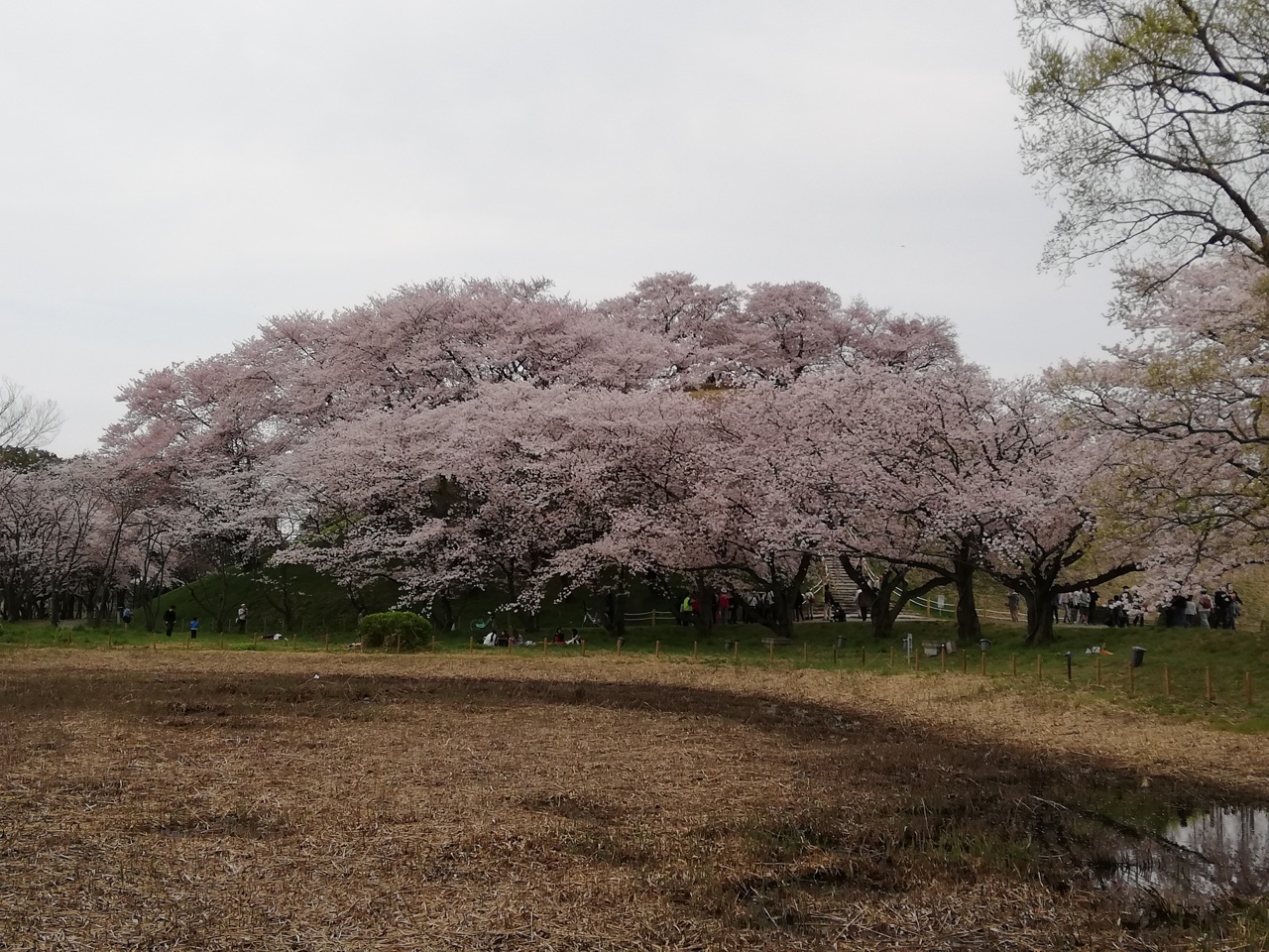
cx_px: 634
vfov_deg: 33.6
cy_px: 476
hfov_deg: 43.9
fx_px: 1576
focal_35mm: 43
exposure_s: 1/657
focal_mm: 3.81
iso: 50
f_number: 2.2
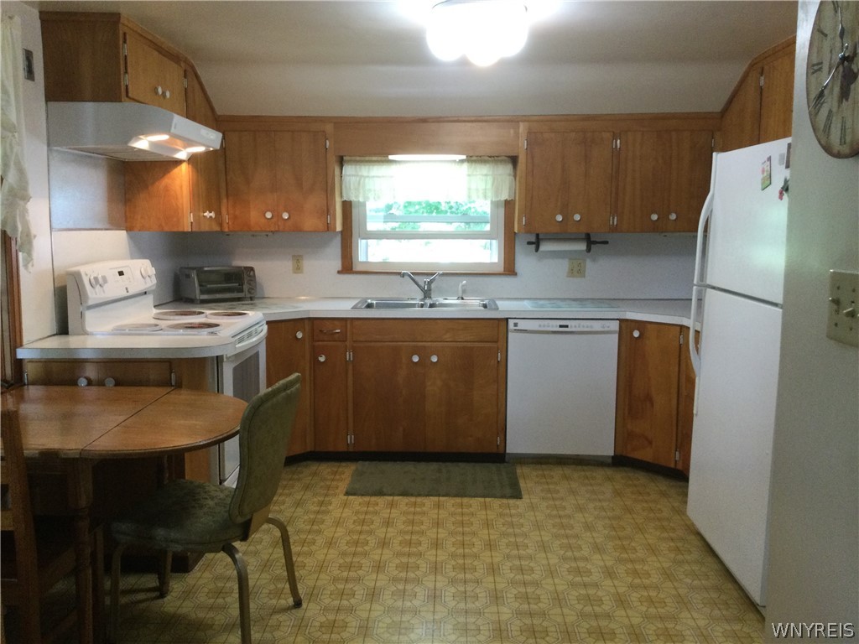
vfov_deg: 45.4
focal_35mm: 31
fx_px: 769
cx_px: 430
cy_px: 322
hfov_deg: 58.4
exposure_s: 1/30
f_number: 2.4
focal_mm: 3.3
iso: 100
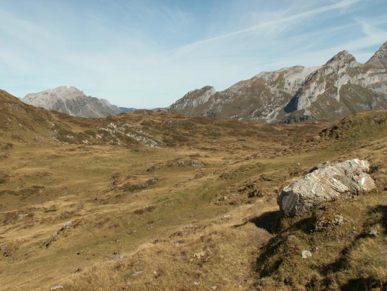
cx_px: 194
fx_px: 391
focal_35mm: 35
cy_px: 146
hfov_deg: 52.6
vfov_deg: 40.7
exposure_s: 1/200
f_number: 7.1
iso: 50
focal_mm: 5.86
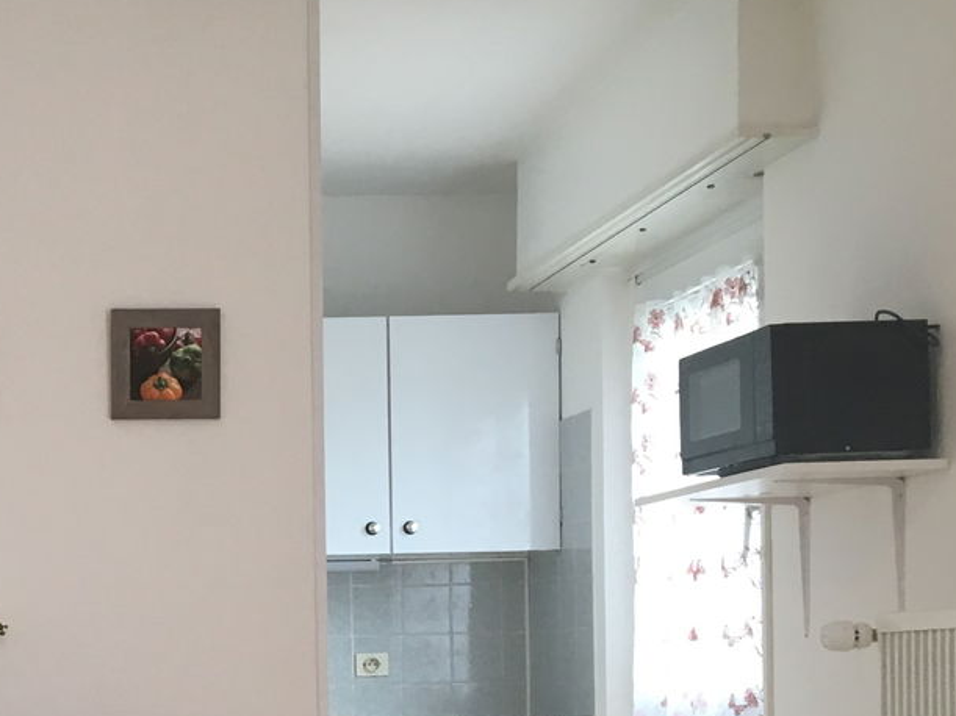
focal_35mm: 76
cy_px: 714
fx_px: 2099
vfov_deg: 18.9
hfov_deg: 24.6
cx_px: 27
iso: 50
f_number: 2.2
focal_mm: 4.15
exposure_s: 1/33
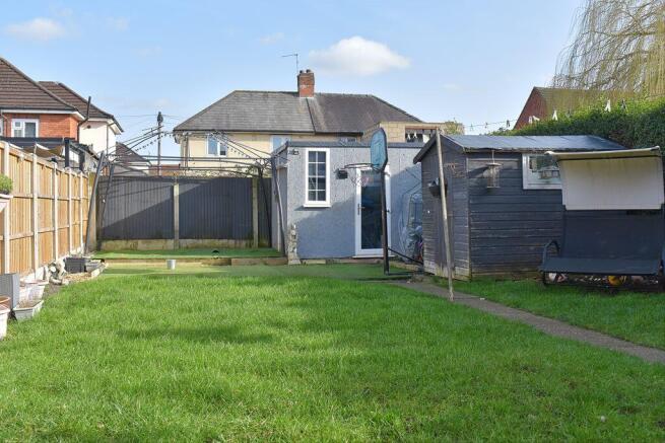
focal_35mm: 38
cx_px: 332
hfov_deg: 51.3
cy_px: 222
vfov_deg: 35.5
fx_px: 693
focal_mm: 25
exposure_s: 1/250
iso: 200
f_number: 8
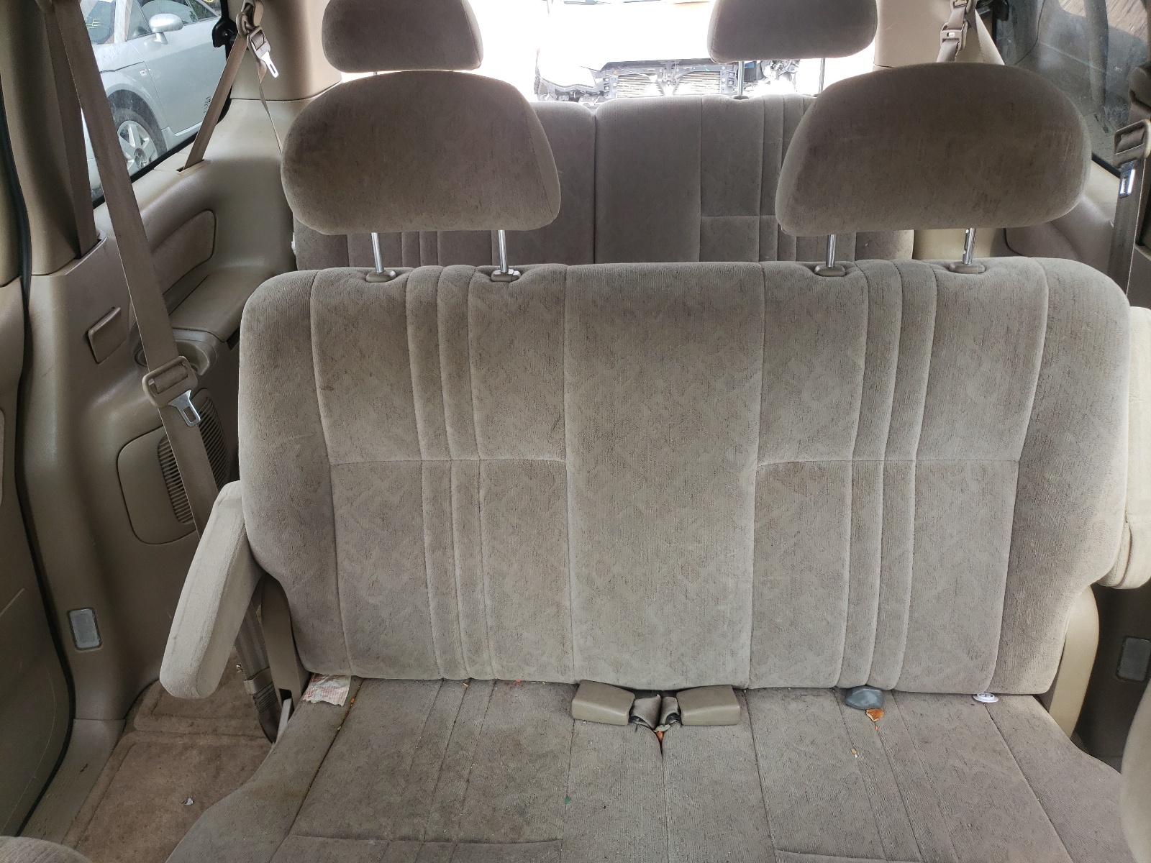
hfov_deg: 67.3
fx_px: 865
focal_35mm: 26
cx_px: 576
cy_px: 432
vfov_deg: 53.1
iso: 50
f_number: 1.5
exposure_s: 1/128
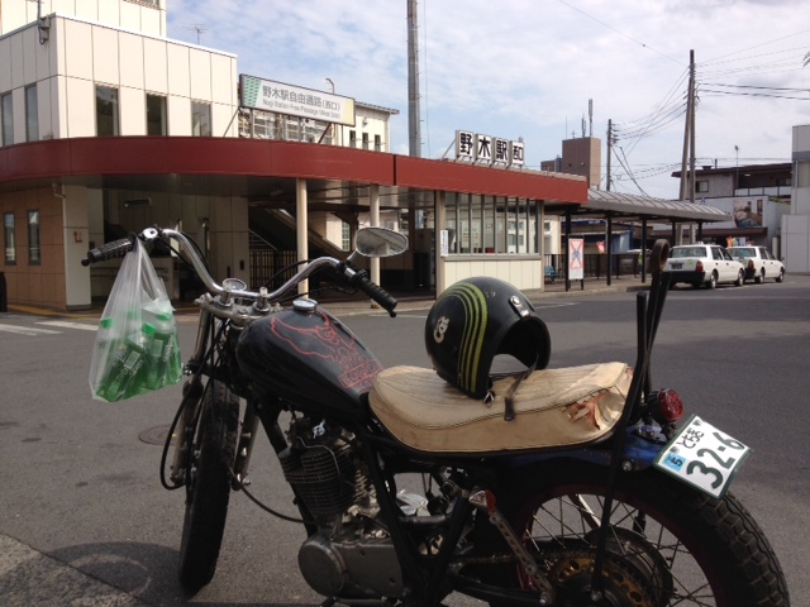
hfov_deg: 52.6
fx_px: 819
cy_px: 304
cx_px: 405
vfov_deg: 40.7
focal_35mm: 35
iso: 64
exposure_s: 1/1534
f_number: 2.4
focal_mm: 4.28
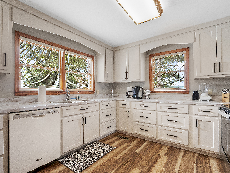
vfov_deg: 78.1
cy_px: 86
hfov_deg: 94.5
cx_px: 115
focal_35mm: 16
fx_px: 106
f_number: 5.6
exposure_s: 1/13
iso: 400
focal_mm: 8
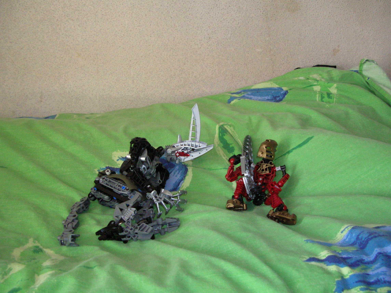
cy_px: 146
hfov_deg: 52.7
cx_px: 196
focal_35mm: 35
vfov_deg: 40.6
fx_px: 395
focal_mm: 5.8
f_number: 2.8
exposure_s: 1/20.5
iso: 200
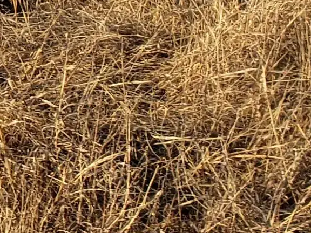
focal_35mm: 182
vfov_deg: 7.9
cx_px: -768
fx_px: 1635
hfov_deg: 8.3
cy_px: -150
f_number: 2.4
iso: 50
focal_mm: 4.3
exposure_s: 1/752
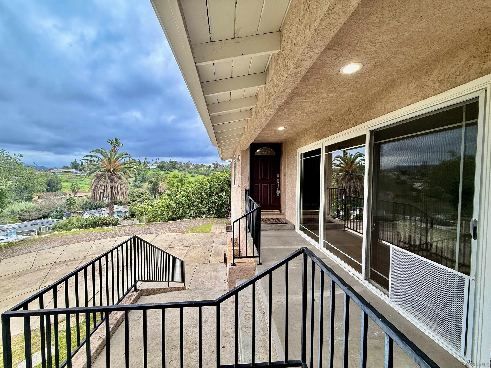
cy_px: 184
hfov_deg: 102.1
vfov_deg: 85.7
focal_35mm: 14
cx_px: 246
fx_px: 199
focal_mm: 2.22
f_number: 2.2
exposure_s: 1/120
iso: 80
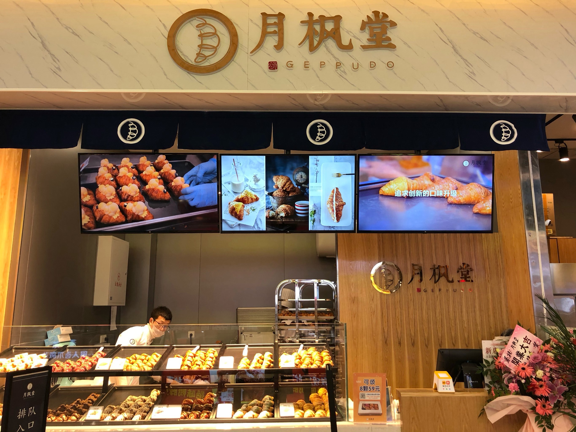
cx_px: 288
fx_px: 466
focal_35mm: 28
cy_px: 216
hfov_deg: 63.4
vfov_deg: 49.8
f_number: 1.8
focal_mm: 4
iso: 32
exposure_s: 1/33
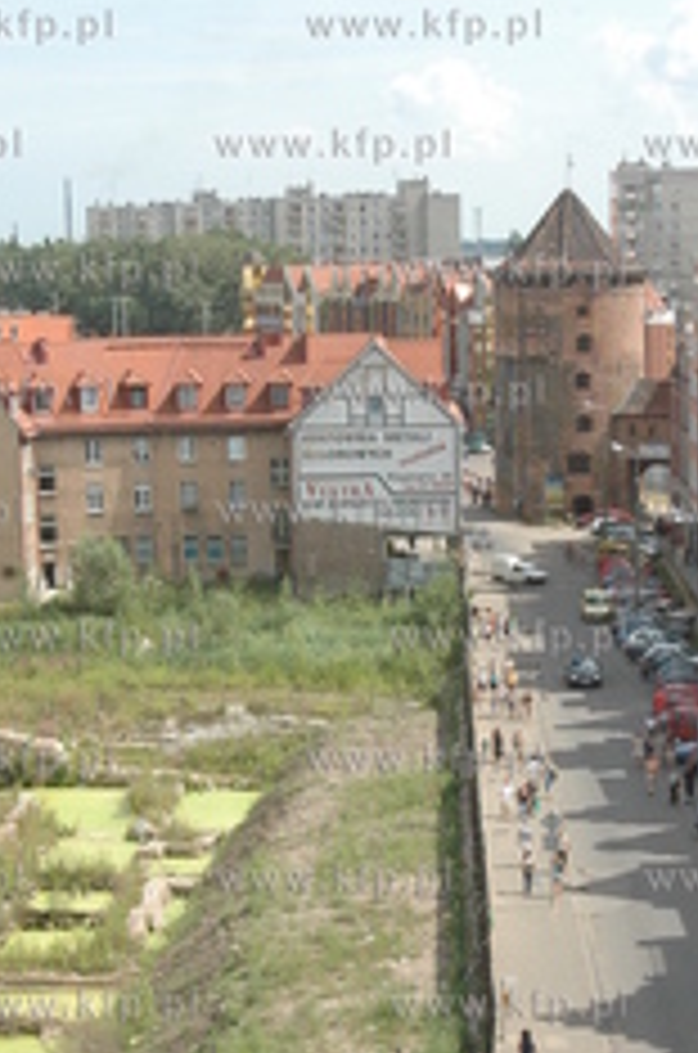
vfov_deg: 22.7
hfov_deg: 15.1
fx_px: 2625
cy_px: 630
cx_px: 365
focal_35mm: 90
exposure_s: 1/500
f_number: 11
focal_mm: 35
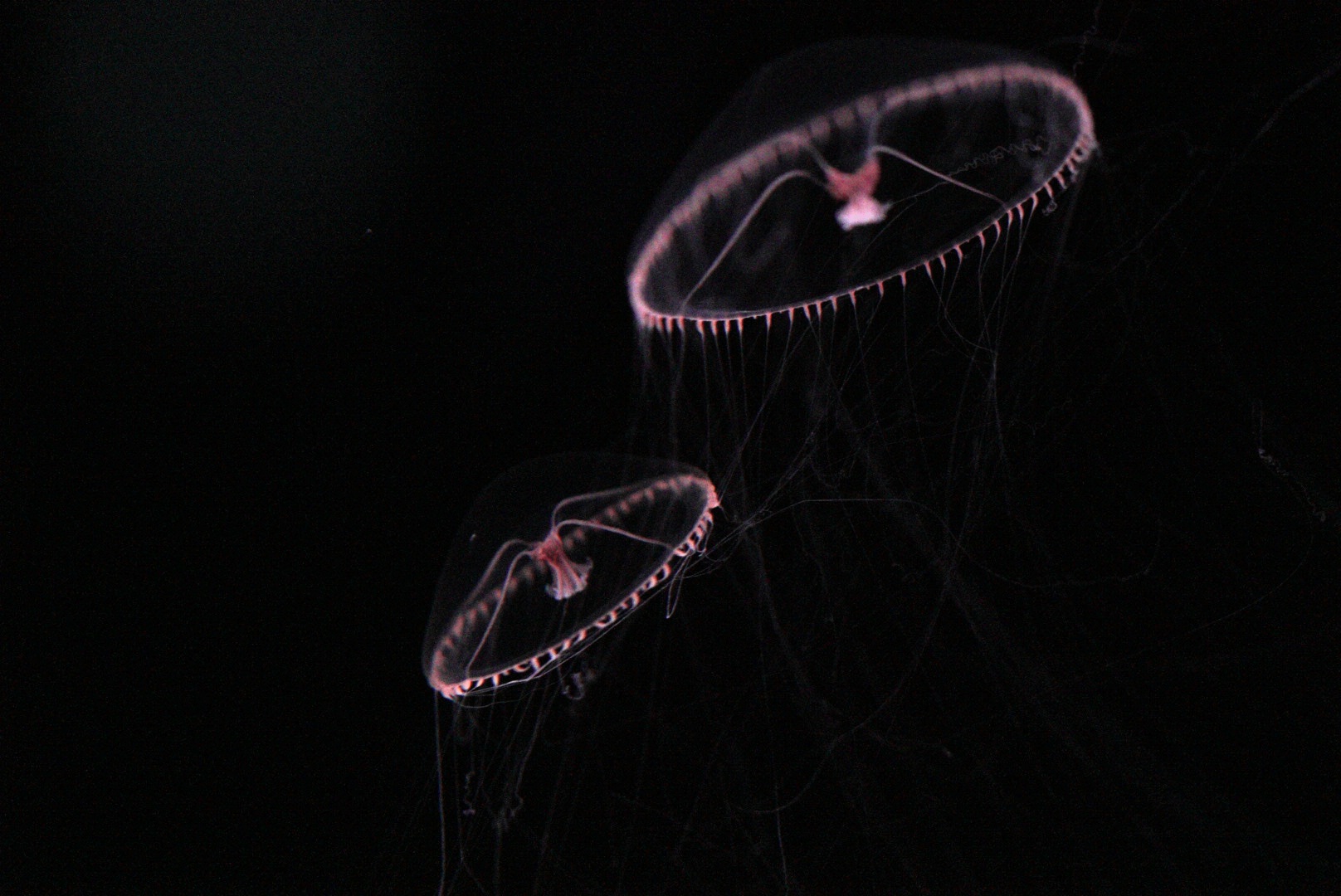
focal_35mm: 135
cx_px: 670
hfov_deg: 15.2
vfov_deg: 10.2
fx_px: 5032
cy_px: 448
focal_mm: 90
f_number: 3.5
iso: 8000
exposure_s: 1/161
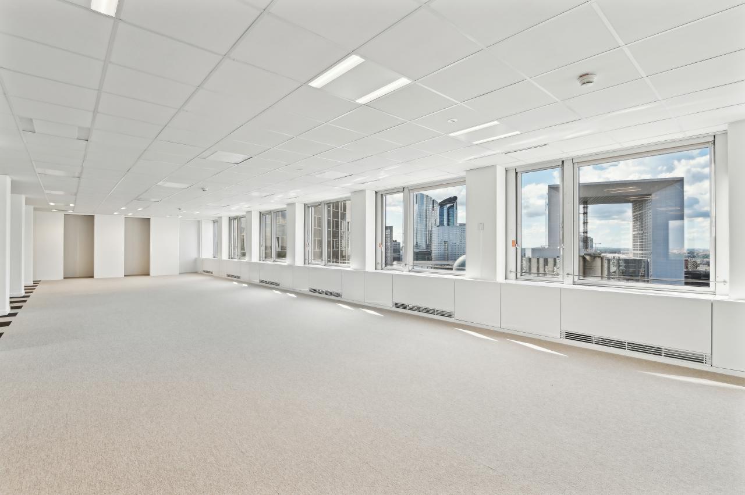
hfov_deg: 96.8
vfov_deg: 73.6
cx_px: 372
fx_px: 331
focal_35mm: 16
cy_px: 248
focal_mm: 16
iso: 400
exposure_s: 1/20
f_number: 11
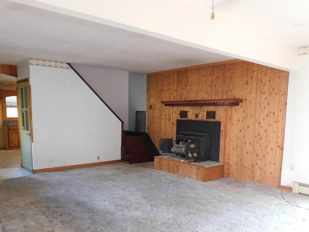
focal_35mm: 30
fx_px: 268
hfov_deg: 60.0
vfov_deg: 46.2
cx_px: 153
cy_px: 151
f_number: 3
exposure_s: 1/10
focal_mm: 4
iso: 400
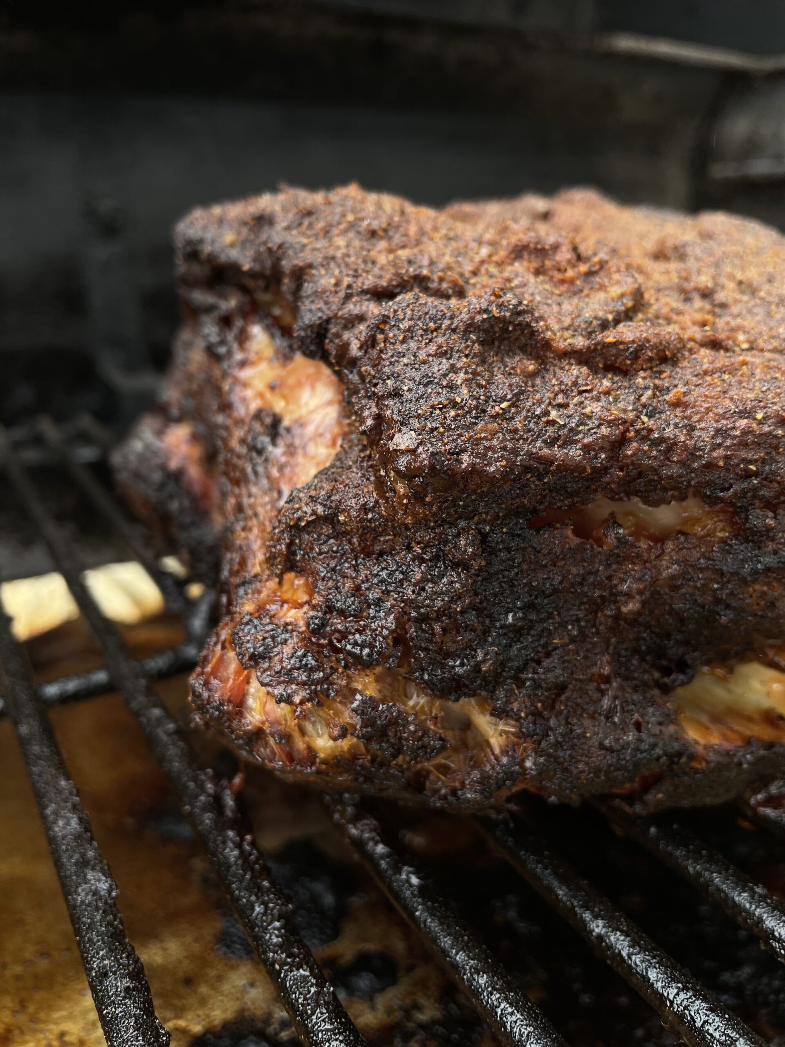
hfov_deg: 53.1
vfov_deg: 67.3
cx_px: 392
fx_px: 786
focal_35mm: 26
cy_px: 524
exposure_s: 1/137
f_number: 1.6
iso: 32
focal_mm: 4.2
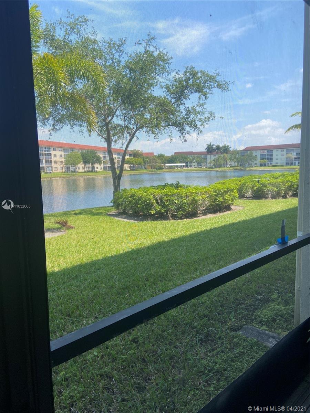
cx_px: 155
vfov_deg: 67.3
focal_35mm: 26
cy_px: 206
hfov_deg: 53.1
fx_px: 310
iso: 32
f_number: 1.8
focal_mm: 4.25
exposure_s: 1/1007
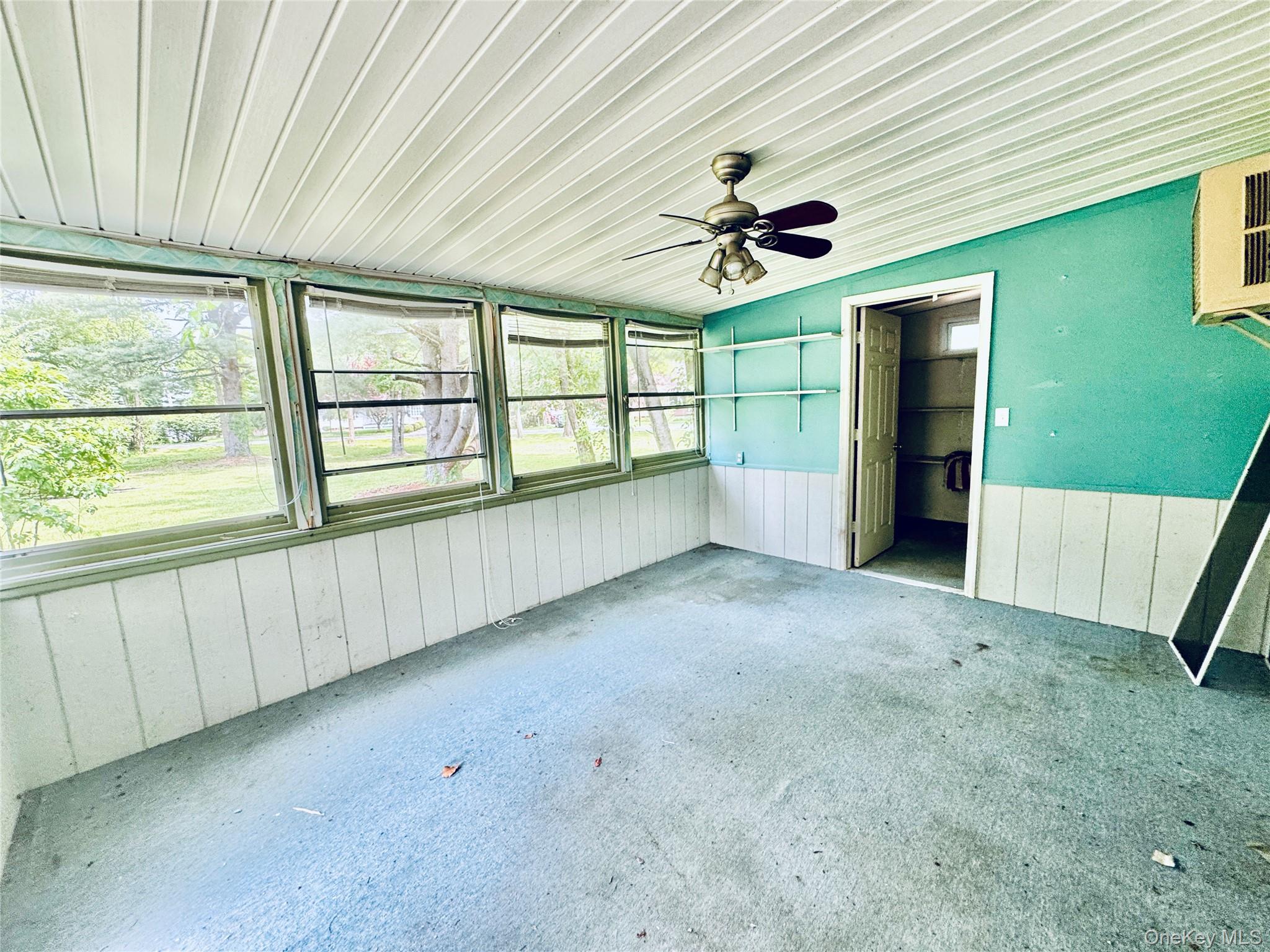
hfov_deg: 102.1
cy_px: 476
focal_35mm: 14
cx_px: 635
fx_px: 514
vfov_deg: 85.7
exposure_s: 1/99
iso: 160
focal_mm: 2.22
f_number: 2.2
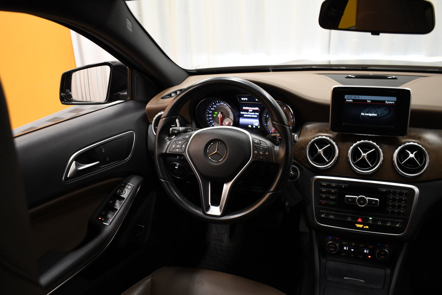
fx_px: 387
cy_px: 148
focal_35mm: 32
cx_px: 221
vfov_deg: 41.7
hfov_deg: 59.5
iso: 200
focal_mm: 21
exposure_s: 1/8
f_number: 3.8
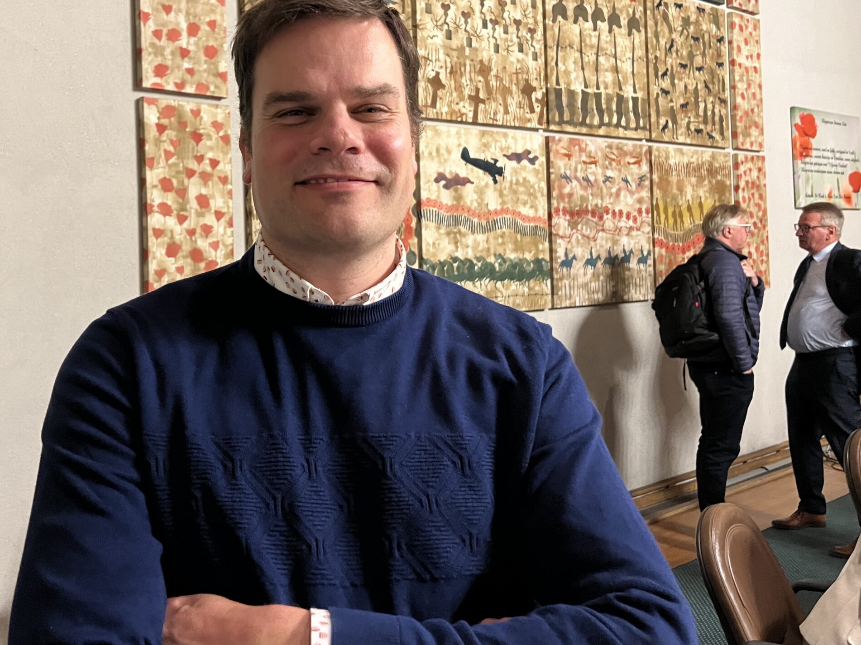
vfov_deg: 40.3
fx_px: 870
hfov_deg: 52.0
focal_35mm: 35
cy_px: 223
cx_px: 312
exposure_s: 1/50
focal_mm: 5.7
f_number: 1.5
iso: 400
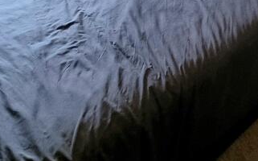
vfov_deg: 22.6
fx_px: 309
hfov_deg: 45.3
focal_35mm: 44
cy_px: -93
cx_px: 129
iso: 320
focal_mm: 2.2
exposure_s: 1/50
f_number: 2.2
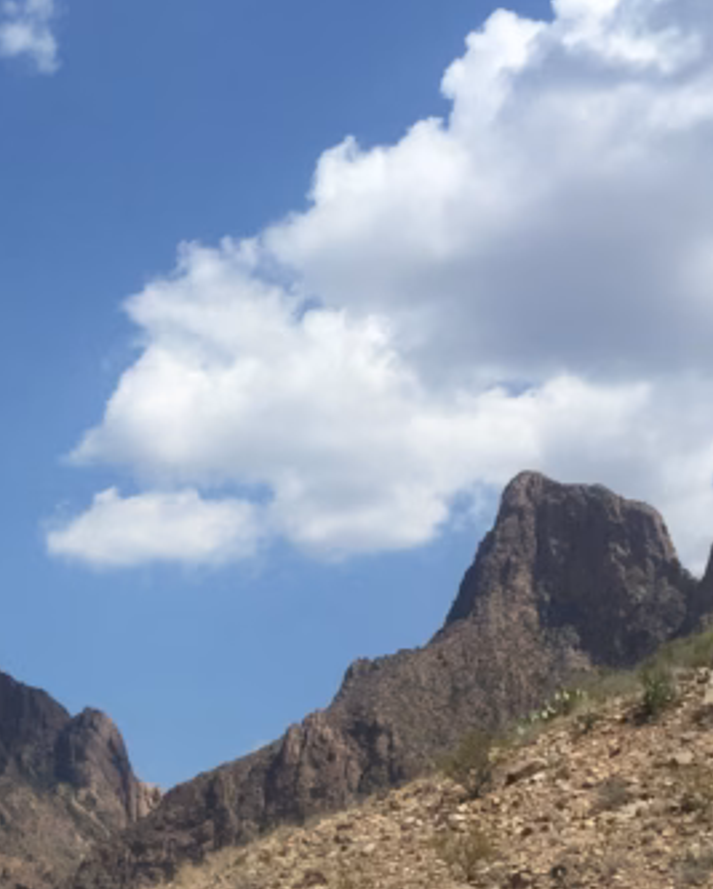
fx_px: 2292
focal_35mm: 87
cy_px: 761
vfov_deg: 21.6
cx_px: -59
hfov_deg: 17.1
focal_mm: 4.15
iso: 32
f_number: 2.2
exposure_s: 1/2825
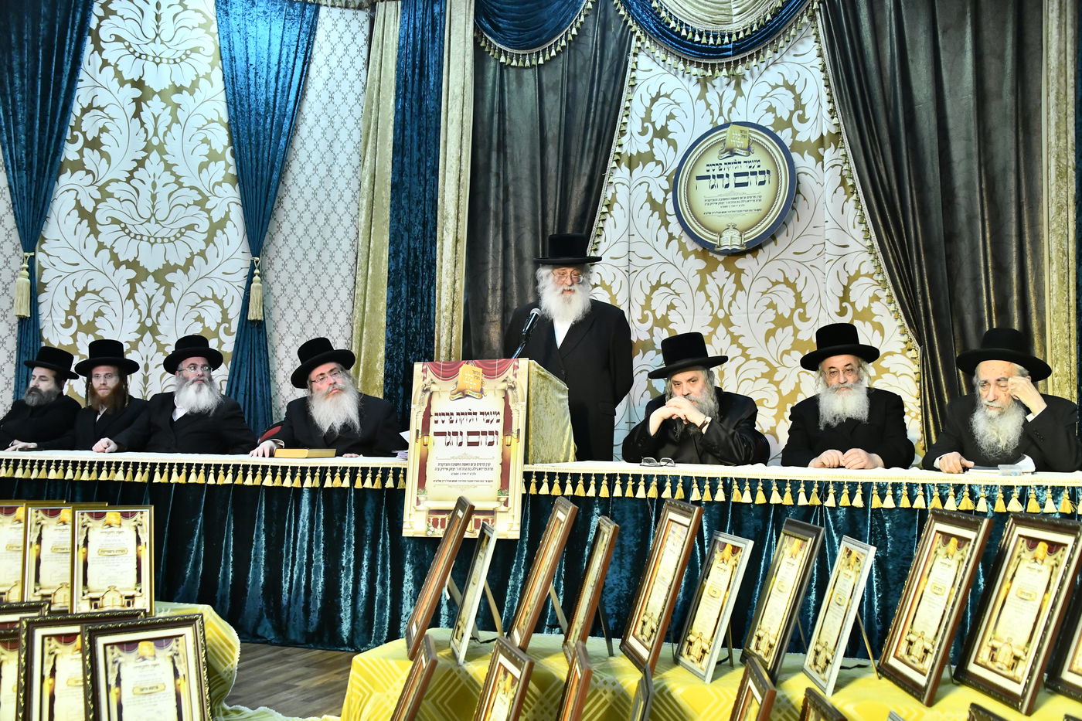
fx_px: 1142
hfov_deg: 50.7
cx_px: 541
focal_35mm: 38
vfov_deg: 35.0
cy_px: 360
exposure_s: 1/200
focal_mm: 38
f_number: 5.6
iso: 3200
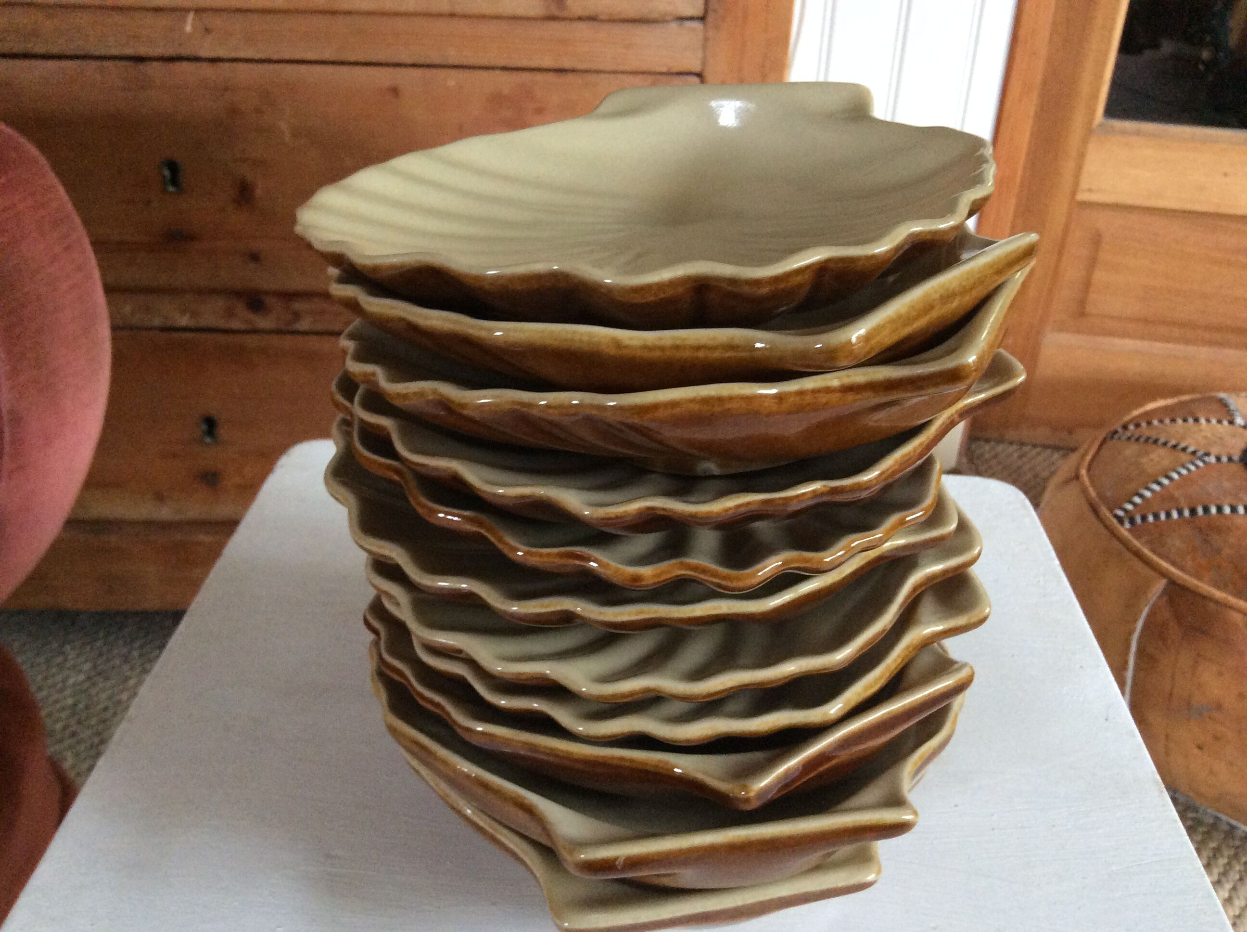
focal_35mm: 32
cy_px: 466
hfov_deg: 56.9
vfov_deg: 44.1
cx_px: 624
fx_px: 1151
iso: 250
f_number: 2.4
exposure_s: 1/25
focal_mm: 3.3
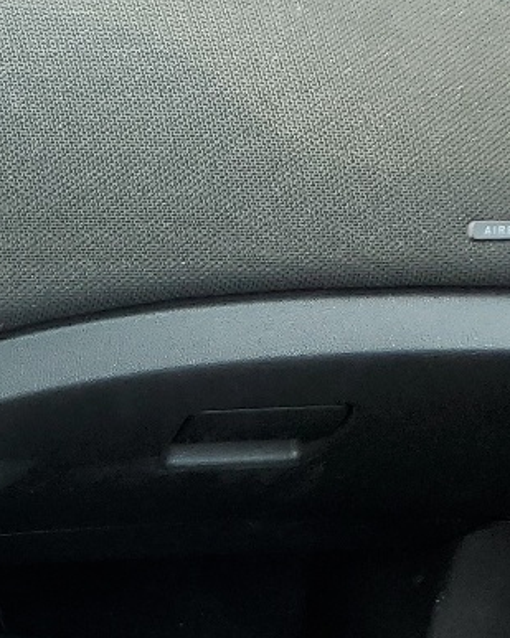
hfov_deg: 12.9
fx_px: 1983
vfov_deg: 17.3
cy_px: 813
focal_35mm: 105
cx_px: -497
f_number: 1.5
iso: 50
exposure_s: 1/175
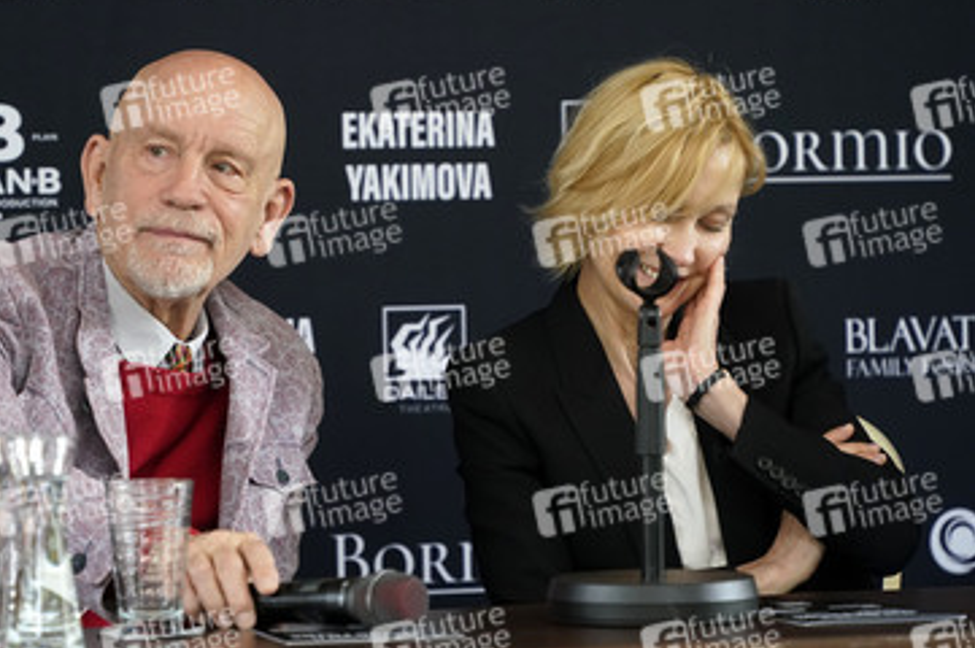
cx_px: 369
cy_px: 302
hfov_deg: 10.2
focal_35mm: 201
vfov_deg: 6.8
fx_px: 5439
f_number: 5.6
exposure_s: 1/100
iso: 3200
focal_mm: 161
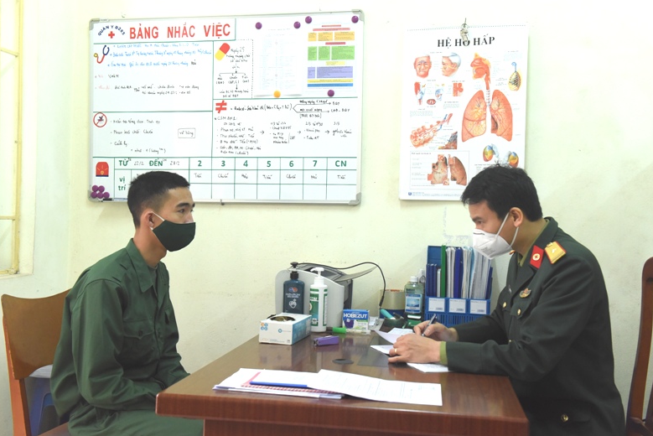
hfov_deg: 49.5
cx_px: 329
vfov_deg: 34.2
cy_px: 219
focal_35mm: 39
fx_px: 708
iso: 4000
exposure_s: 1/60
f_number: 5.6
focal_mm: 38
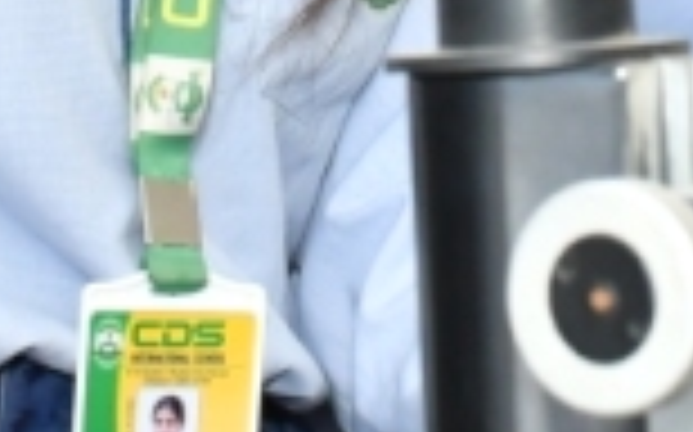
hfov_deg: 6.1
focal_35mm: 346
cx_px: 576
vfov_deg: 3.8
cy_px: -340
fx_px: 6530
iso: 1250
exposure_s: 1/125
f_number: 8
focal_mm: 34
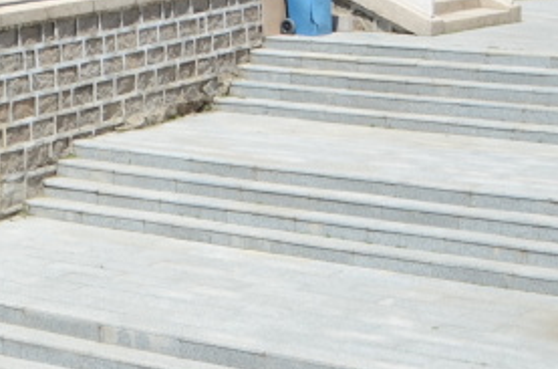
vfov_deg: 10.6
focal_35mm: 117
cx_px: -457
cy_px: -372
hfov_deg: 15.1
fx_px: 1808
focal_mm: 18
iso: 100
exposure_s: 1/200
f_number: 8
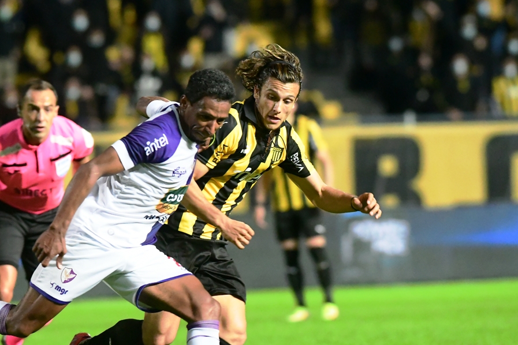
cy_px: 219
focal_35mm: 578
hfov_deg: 3.6
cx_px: 194
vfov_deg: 2.4
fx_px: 8316
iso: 10000
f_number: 5.6
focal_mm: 300
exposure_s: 1/800
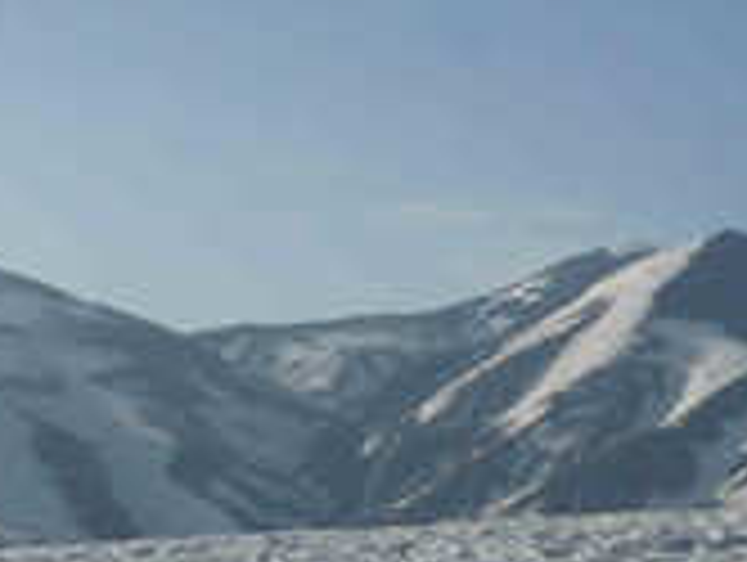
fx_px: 3069
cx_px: 616
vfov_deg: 10.4
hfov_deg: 13.8
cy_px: 598
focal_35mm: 142
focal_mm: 10.4
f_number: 6.3
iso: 100
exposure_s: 1/640
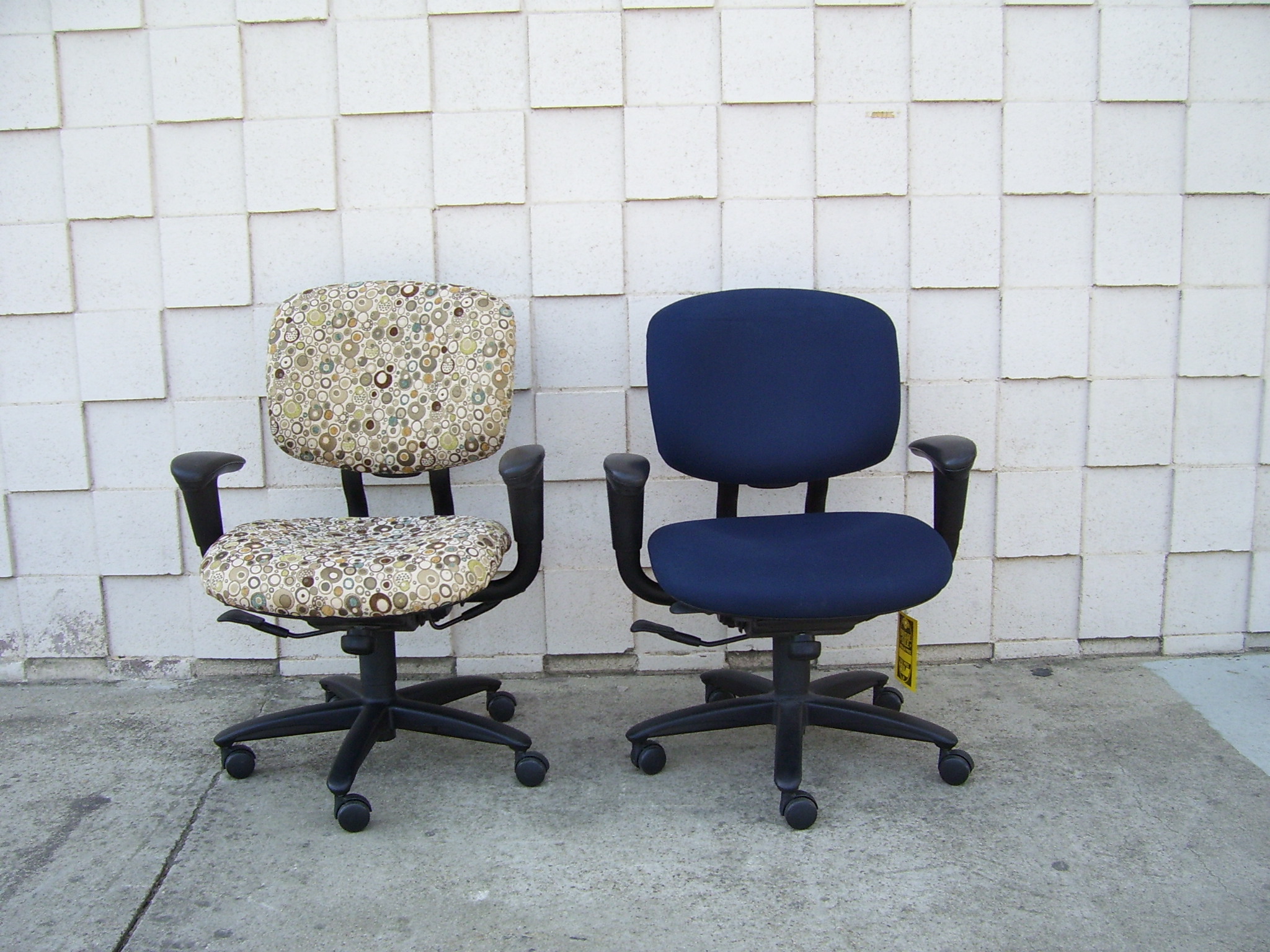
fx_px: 1247
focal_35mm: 34
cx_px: 635
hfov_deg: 54.0
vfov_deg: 41.8
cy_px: 476
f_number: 2.7
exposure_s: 1/500
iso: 80
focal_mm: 5.6
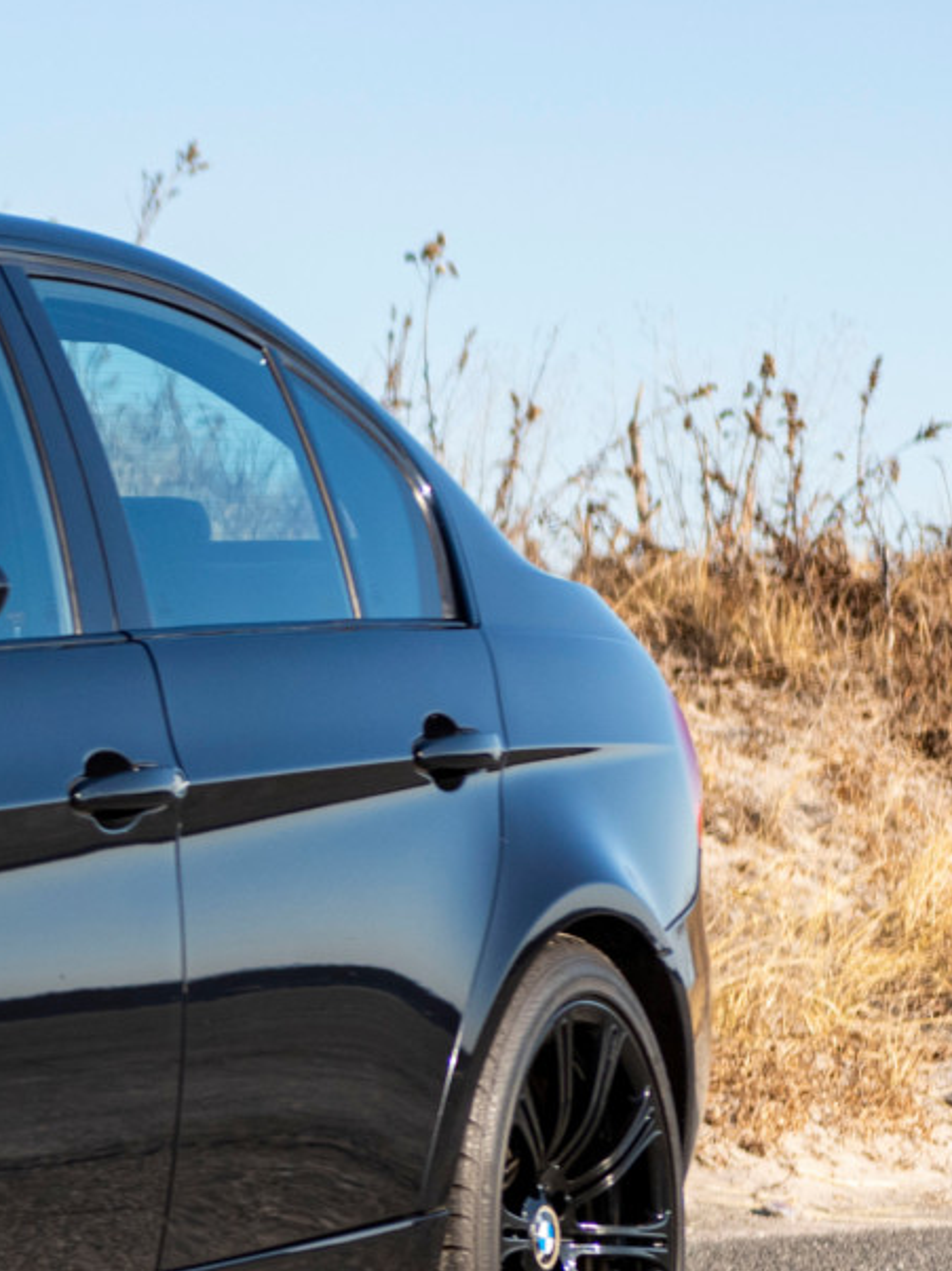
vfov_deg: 8.6
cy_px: 668
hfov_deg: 6.3
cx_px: -956
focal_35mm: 229
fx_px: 8403
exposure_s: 1/3200
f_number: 3.2
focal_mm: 70
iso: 320
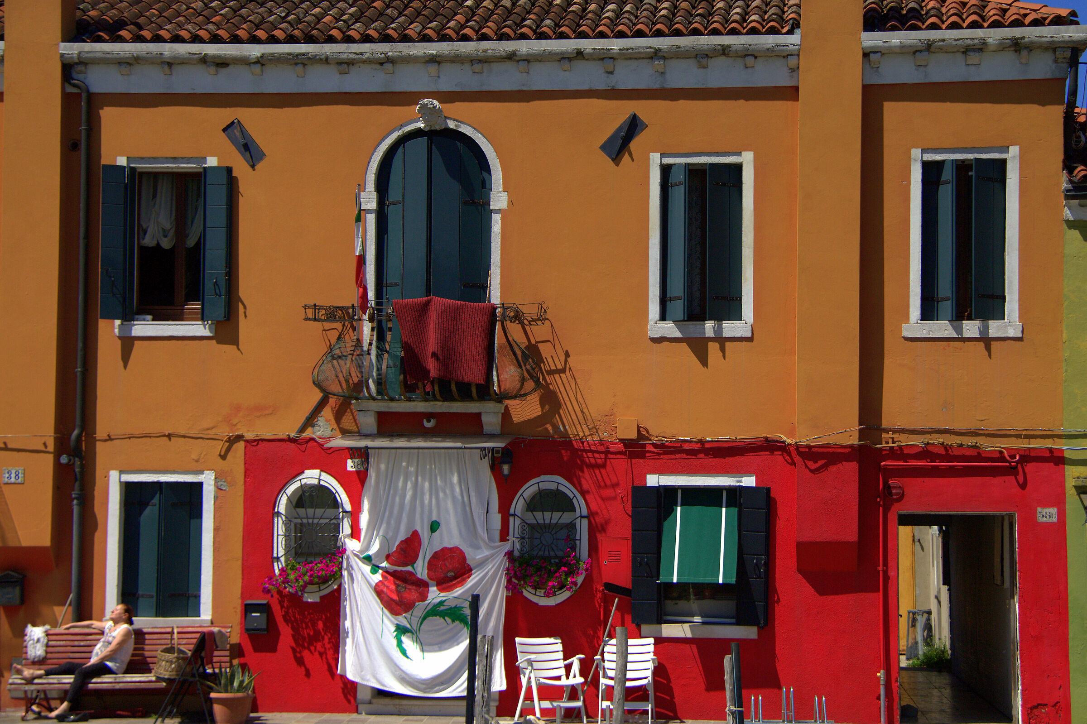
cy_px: 362
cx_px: 544
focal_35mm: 282
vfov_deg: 4.9
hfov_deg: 7.3
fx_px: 8513
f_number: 5.6
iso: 200
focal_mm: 180
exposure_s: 1/2500
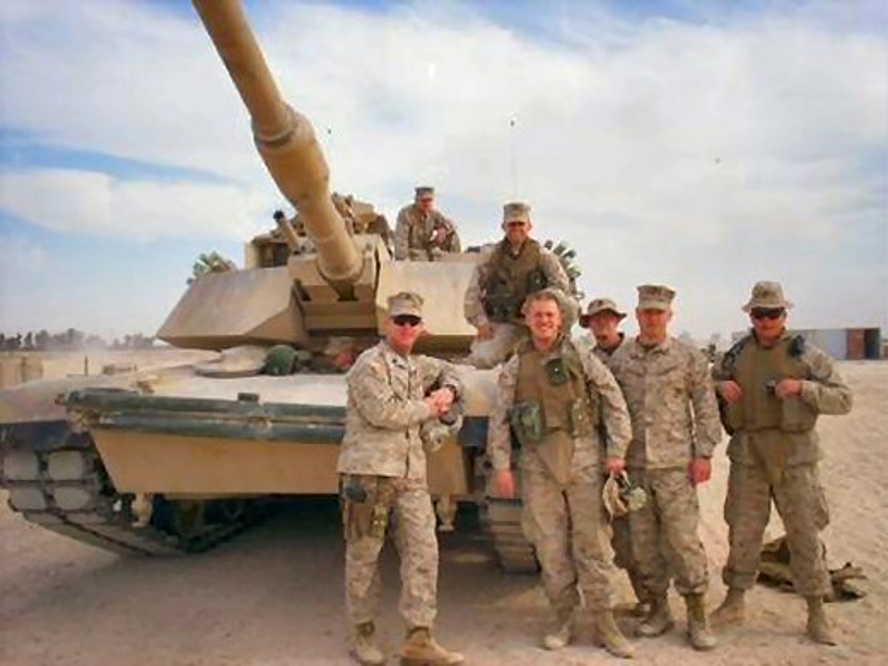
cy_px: 333
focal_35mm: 36
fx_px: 924
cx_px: 444
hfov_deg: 51.4
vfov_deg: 39.7
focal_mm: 6
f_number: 4.5
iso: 100
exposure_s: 1/376
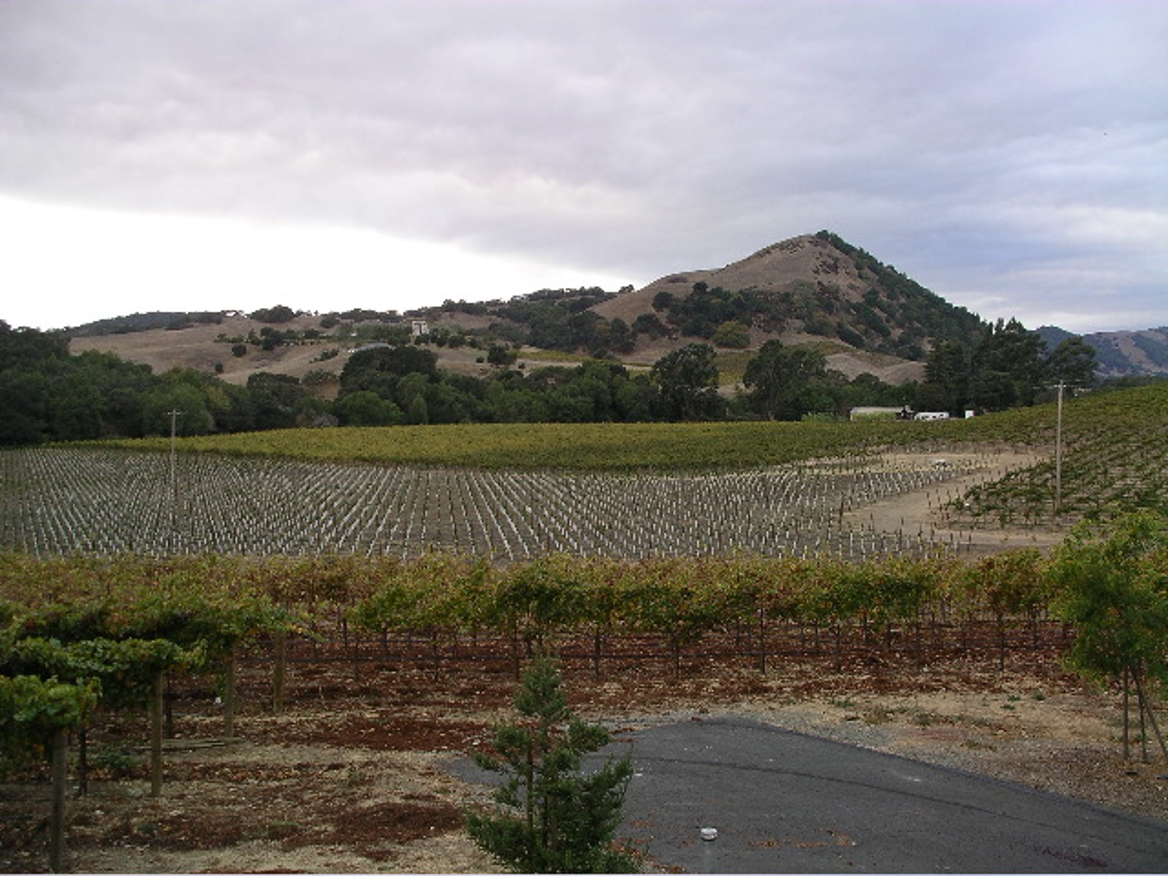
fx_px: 1248
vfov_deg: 38.7
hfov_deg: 50.1
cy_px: 438
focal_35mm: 37
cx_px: 584
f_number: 3.2
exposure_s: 1/184
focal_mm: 7.8
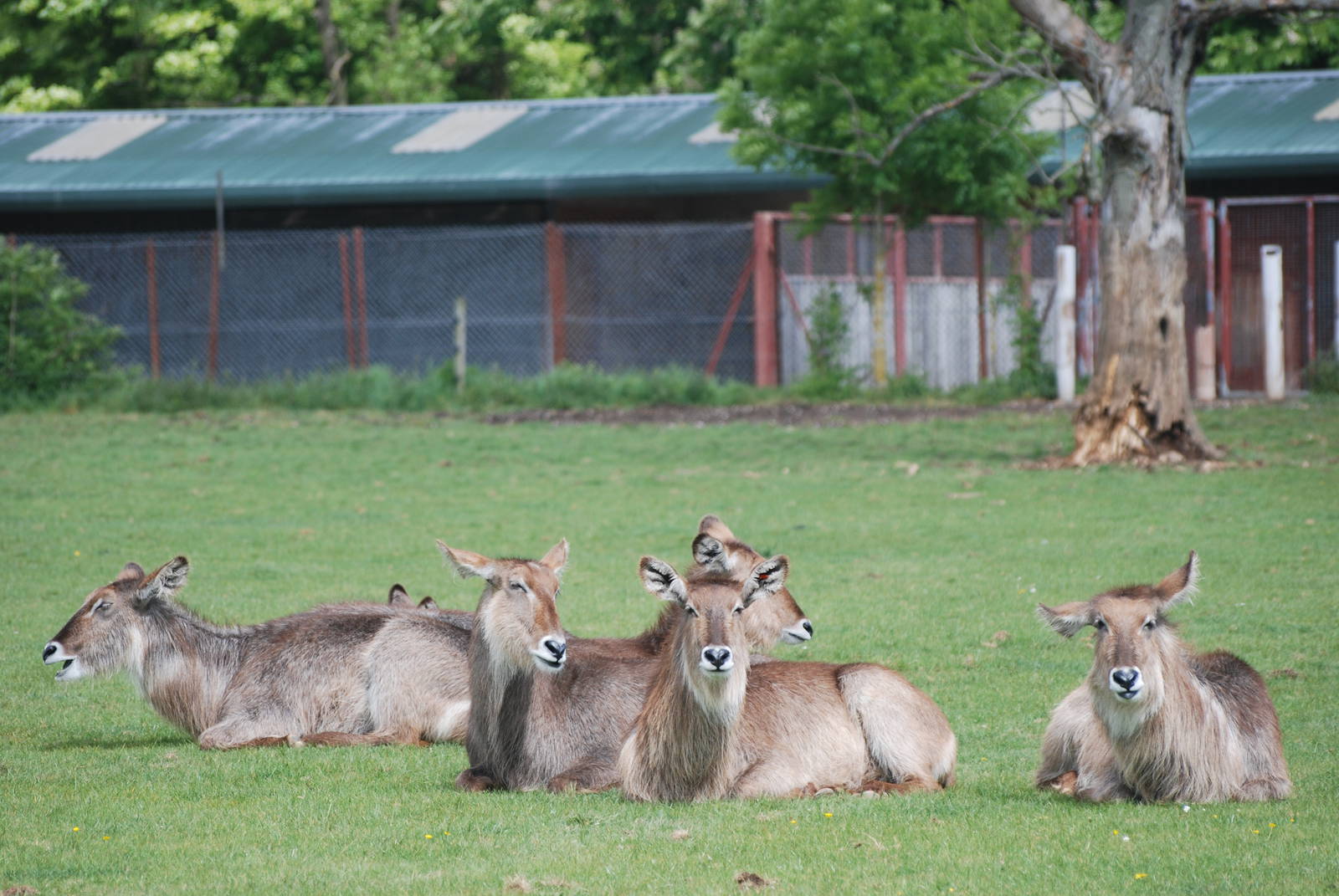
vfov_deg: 4.7
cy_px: 448
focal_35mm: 292
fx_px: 10892
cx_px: 670
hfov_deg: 7.0
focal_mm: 195
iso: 200
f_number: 5
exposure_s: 1/640
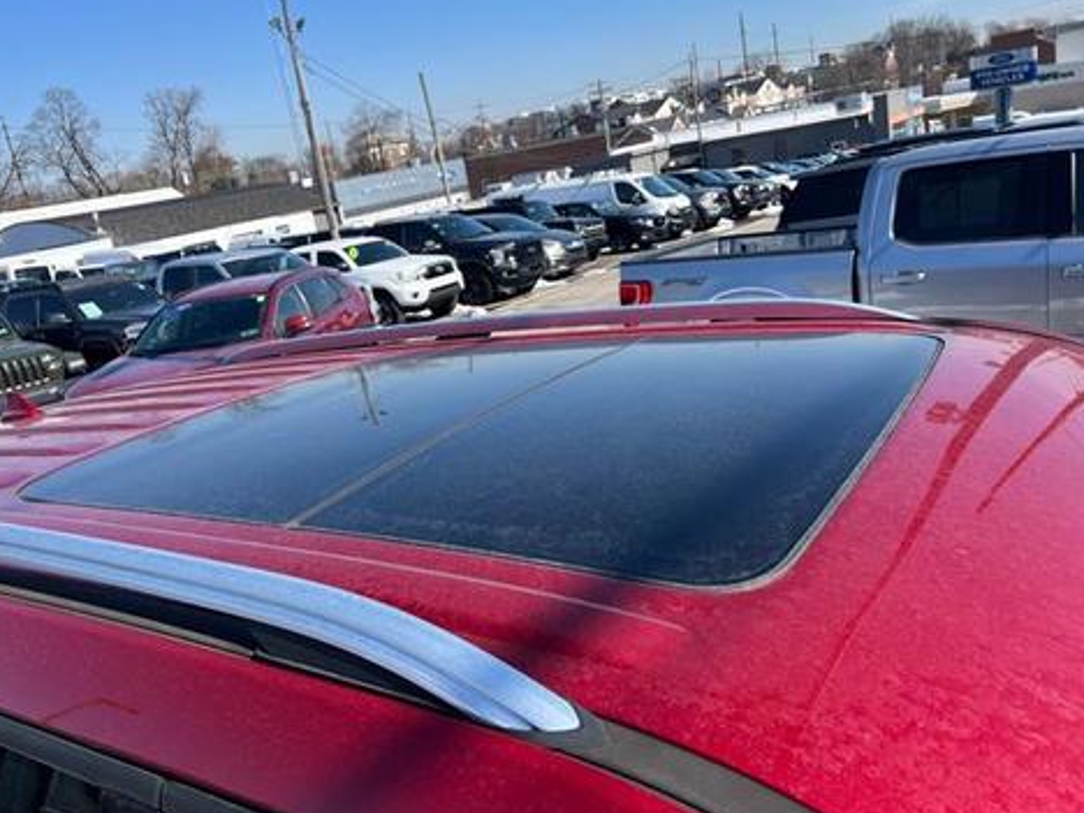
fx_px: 877
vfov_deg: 49.7
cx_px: 519
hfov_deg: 63.4
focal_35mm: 28
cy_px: 387
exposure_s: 1/2841
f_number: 1.5
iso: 50
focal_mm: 5.7
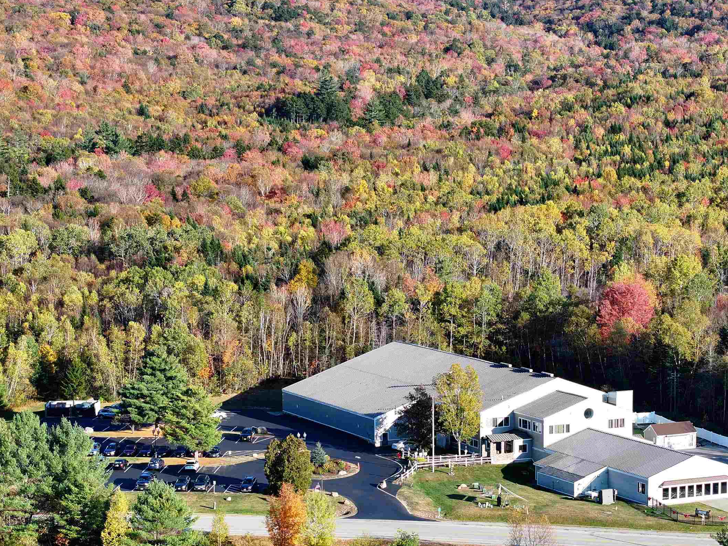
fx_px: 2145
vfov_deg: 14.5
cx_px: 502
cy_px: 367
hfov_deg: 19.2
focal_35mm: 102
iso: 100
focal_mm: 19.35
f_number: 2.8
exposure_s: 1/500
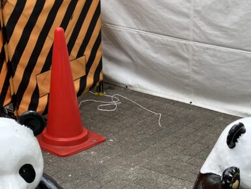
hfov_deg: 25.9
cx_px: 156
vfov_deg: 19.0
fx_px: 544
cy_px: 202
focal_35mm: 75
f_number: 1.8
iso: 20
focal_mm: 3.99
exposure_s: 1/124
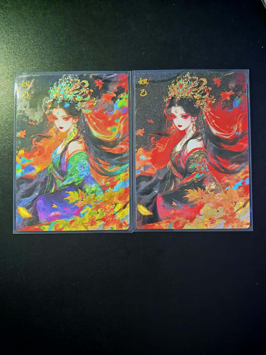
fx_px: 492
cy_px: 178
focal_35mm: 48
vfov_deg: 39.7
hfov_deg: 30.3
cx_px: 133
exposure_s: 1/25
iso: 500
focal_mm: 6.67
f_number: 1.9
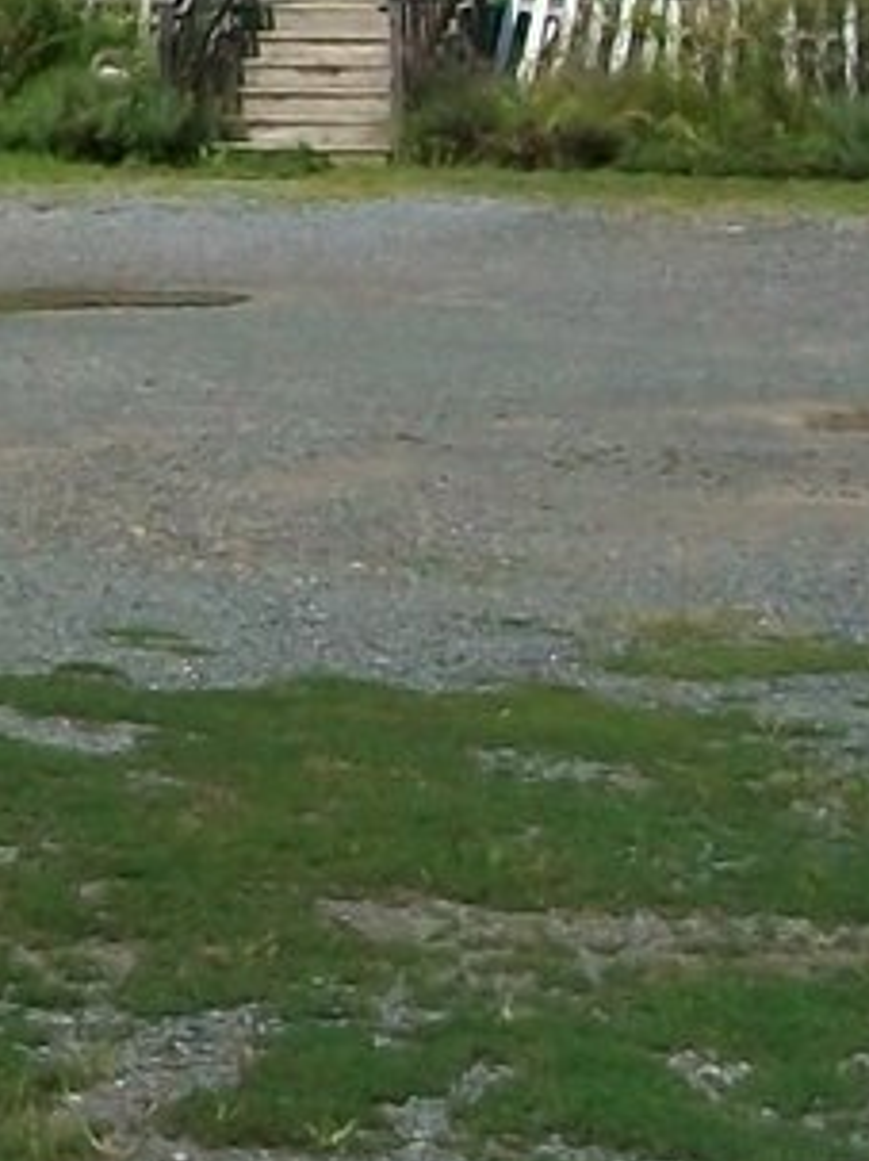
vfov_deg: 11.3
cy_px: -354
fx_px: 5694
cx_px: -848
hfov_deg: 8.3
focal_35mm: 170
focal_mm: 5.7
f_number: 5.5
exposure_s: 1/640
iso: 80
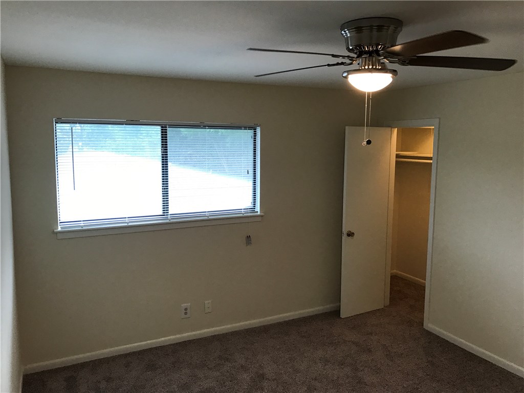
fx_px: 424
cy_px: 196
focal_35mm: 28
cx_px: 262
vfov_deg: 49.7
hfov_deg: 63.4
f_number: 1.8
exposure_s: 1/30
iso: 25
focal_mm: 3.99
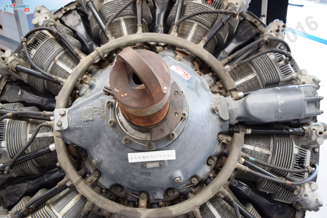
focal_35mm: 32
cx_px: 164
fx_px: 286
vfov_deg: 41.7
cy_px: 109
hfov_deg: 59.5
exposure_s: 1/100
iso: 400
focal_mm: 21
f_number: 5
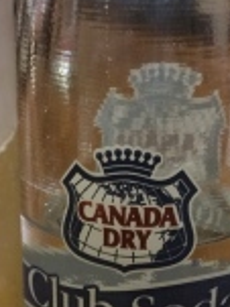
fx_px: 852
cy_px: 425
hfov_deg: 15.3
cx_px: 54
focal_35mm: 96
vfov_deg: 18.6
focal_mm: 4.15
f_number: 2.2
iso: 160
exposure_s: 1/33
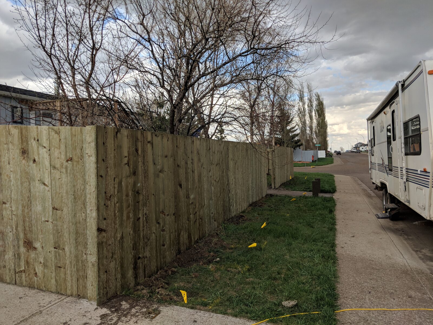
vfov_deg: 51.4
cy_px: 162
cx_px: 216
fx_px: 338
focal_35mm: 27
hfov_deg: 65.3
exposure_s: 1/2128
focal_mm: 4.44
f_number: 1.8
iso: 54
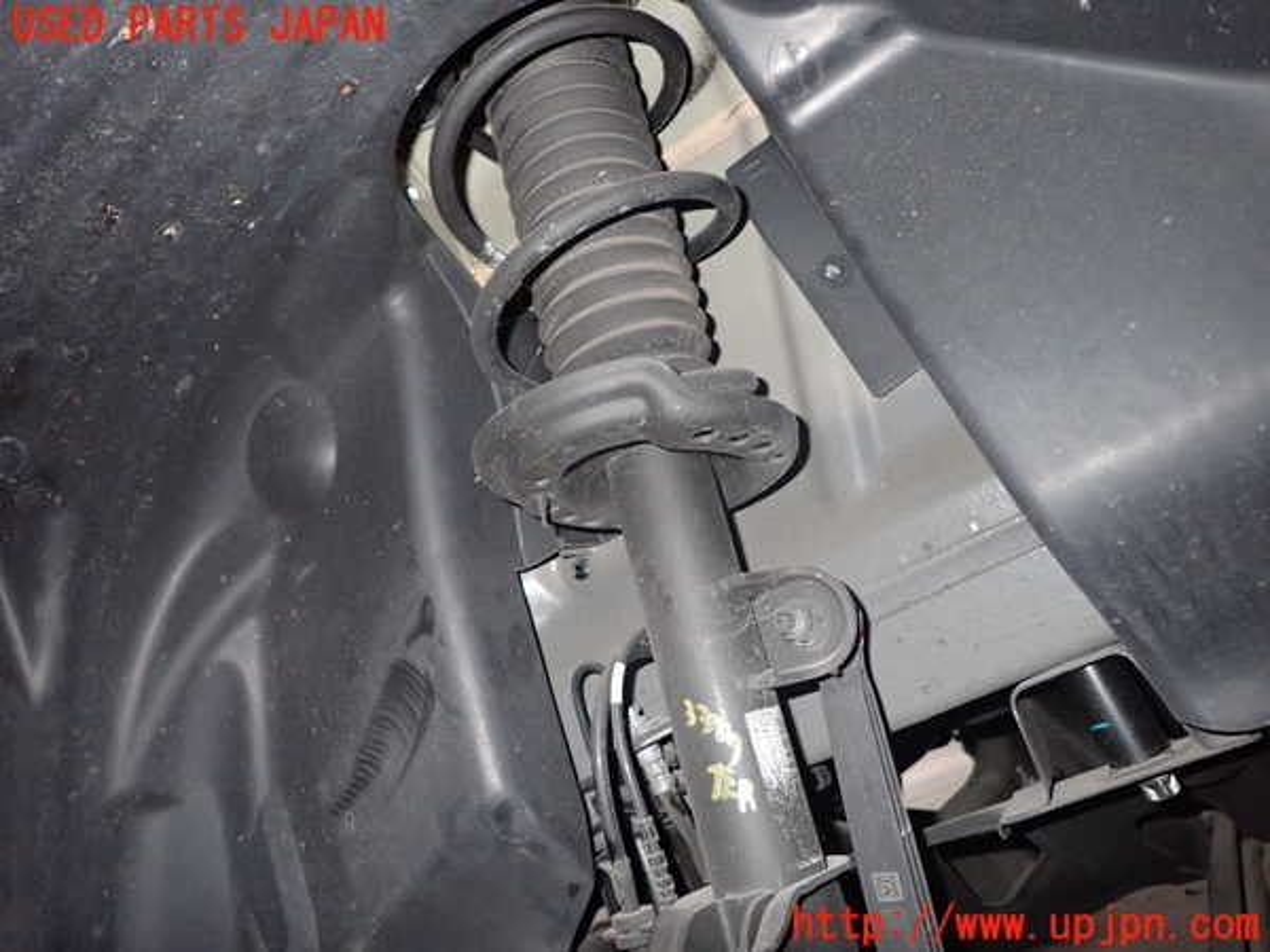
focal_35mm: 25
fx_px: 917
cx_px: 635
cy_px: 476
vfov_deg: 54.9
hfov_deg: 69.4
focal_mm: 4.5
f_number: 5.6
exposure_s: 1/30
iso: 800
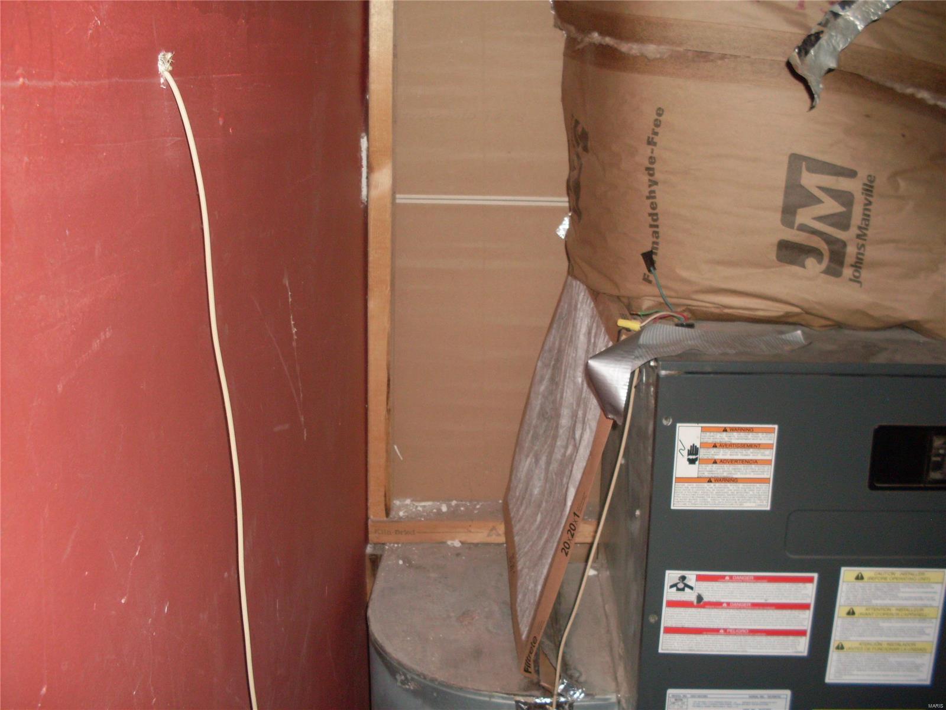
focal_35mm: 38
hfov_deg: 49.0
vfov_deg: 37.7
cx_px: 473
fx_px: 1038
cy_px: 355
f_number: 2.8
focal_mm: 6.3
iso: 100
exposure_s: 1/45
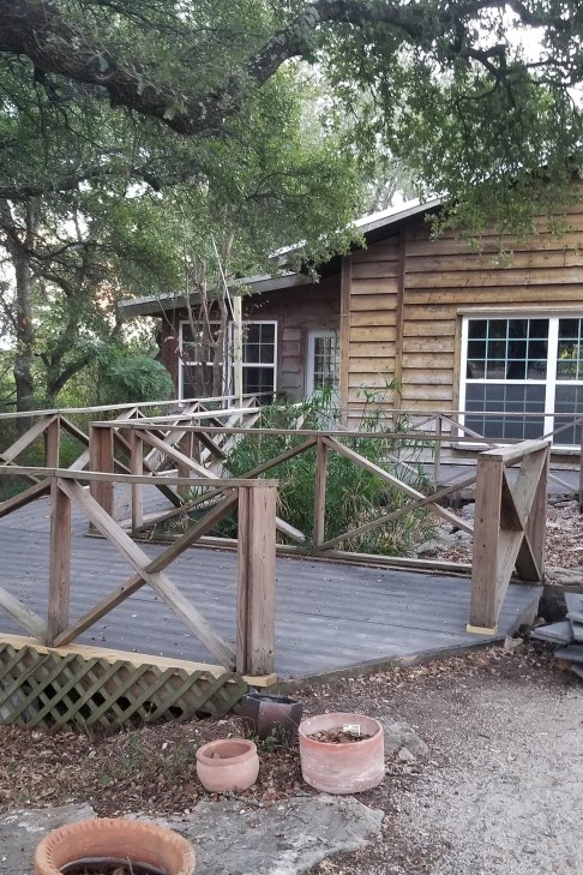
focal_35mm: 38
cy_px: 450
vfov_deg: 50.7
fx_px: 923
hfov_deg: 34.8
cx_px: 203
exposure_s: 1/10
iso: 200
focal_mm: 4.25
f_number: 1.7
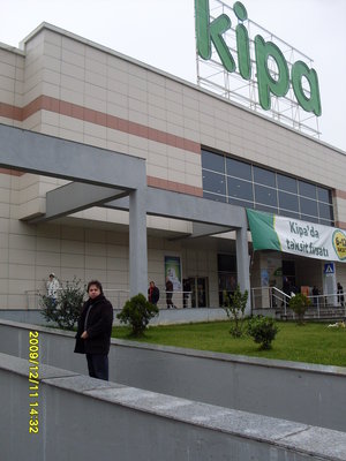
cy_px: 230
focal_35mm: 38
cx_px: 173
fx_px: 506
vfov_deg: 49.0
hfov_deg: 37.7
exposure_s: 1/350
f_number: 2.8
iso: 80
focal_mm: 6.3
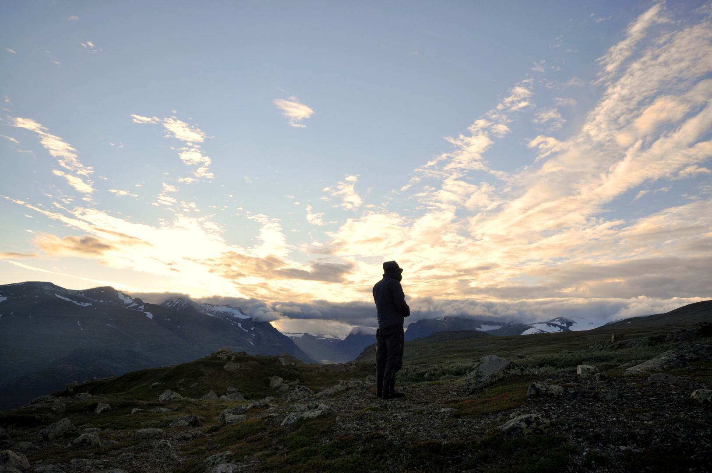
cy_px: 236
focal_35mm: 30
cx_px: 356
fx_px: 593
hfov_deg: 62.0
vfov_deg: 43.5
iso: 200
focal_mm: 20
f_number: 9.5
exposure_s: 1/350
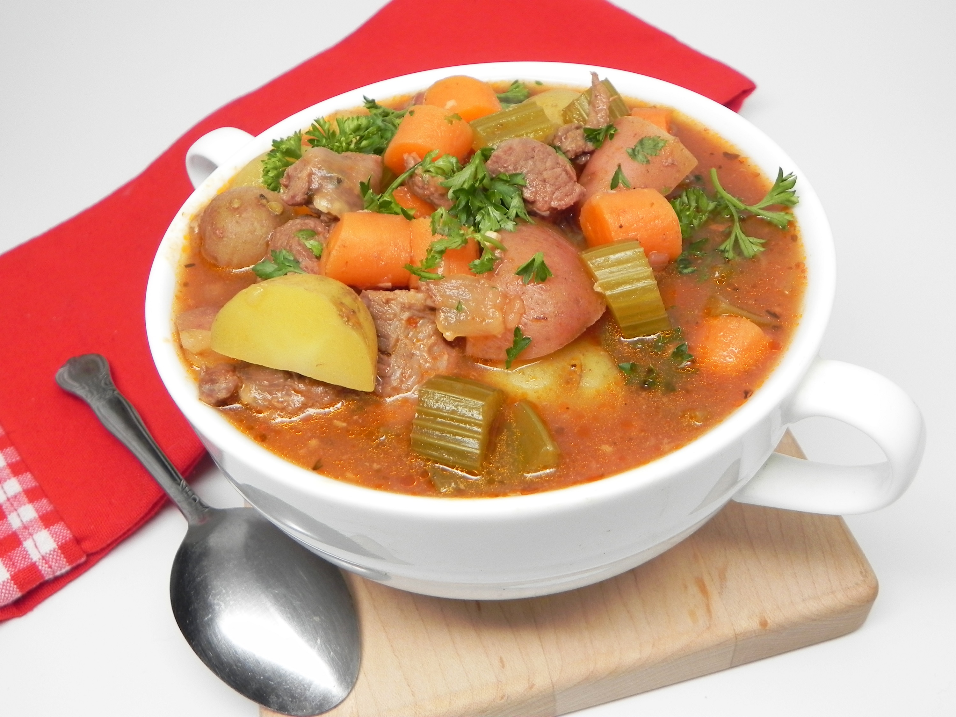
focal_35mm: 33
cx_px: 478
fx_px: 911
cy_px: 358
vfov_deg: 42.9
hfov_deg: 55.4
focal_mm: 5.9
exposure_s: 1/42
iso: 160
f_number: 2.8
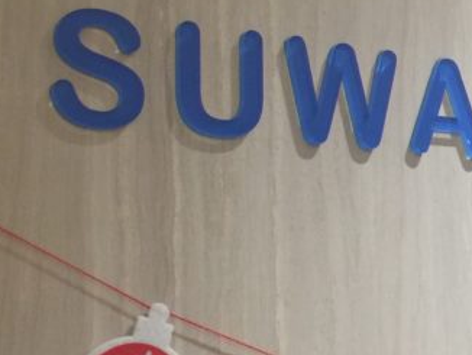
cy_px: 194
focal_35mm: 91
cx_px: 523
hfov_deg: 20.5
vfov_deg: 16.3
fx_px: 1242
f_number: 2.2
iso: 50
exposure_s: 1/15
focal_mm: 4.15
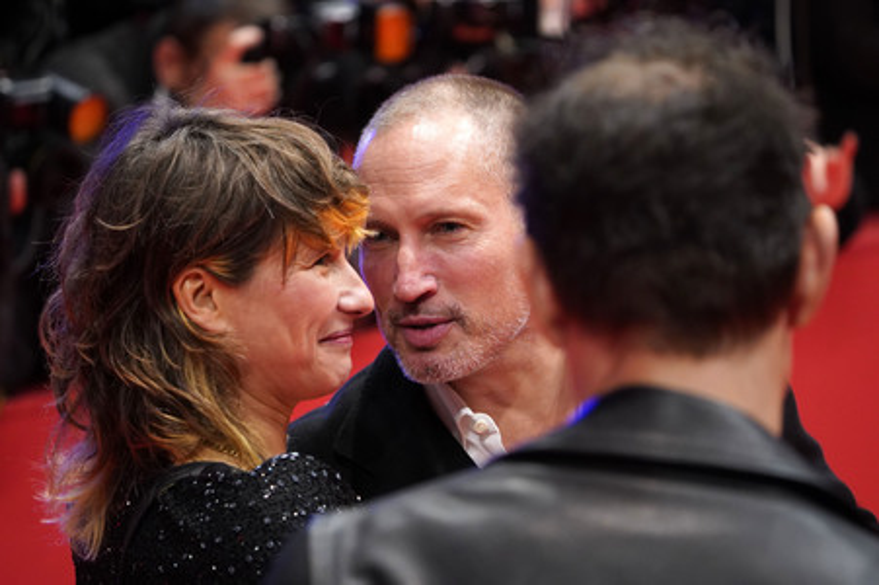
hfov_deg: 10.3
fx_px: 4880
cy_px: 292
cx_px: 440
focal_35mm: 200
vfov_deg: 6.9
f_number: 5.6
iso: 5000
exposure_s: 1/200
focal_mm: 200
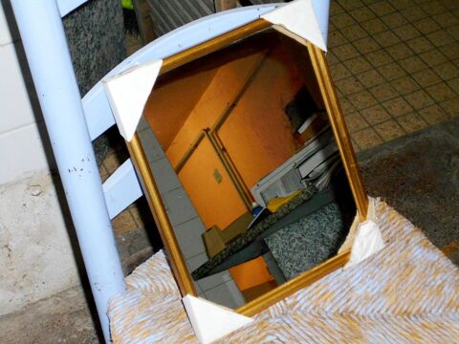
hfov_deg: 25.7
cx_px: 230
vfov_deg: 19.4
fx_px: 1008
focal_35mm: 76
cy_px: 172
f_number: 5.8
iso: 400
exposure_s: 1/60
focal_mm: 13.5
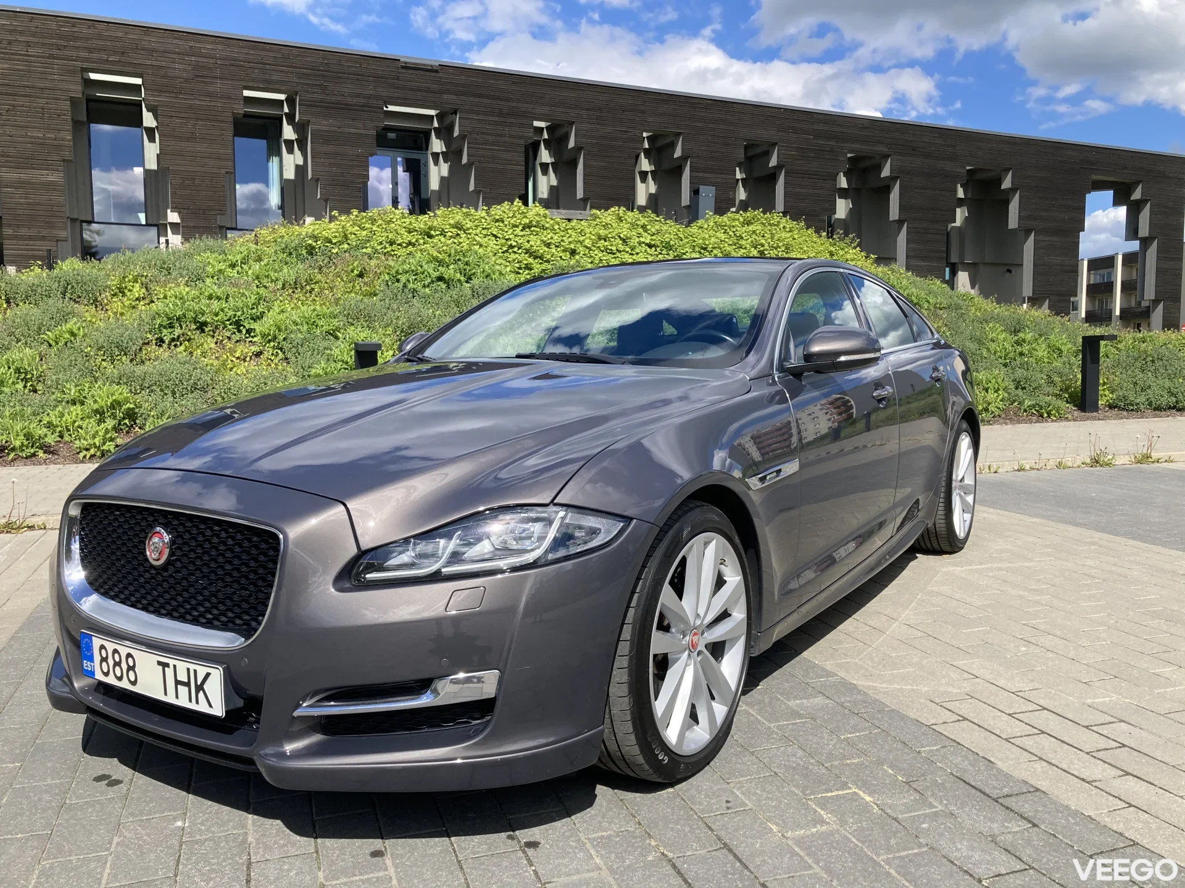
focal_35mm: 28
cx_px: 592
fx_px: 959
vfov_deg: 49.7
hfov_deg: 63.4
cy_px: 444
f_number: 1.8
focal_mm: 3.99
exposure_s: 1/1656
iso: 20
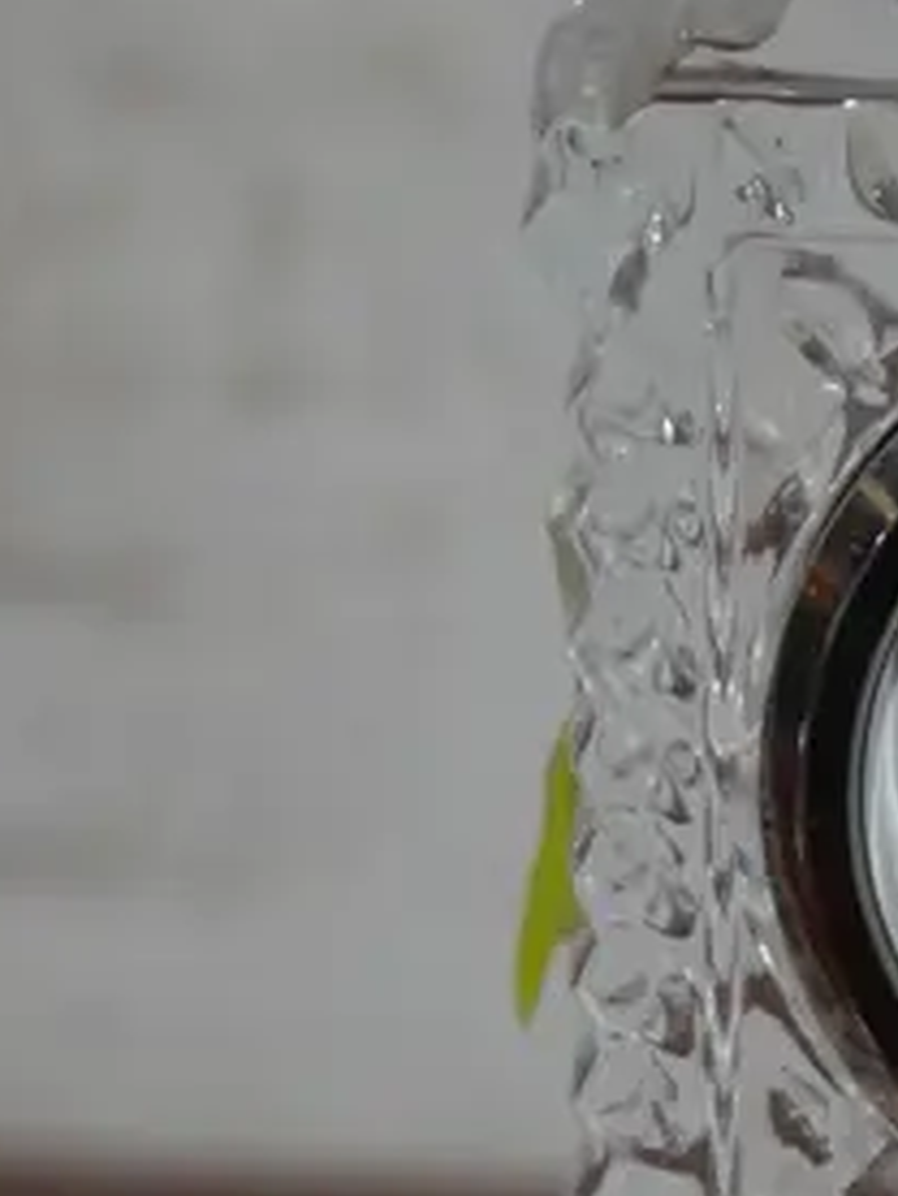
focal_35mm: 288
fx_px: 9954
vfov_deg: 6.8
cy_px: 1602
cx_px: 1164
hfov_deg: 5.1
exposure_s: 1/100
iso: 640
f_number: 5.6
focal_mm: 39
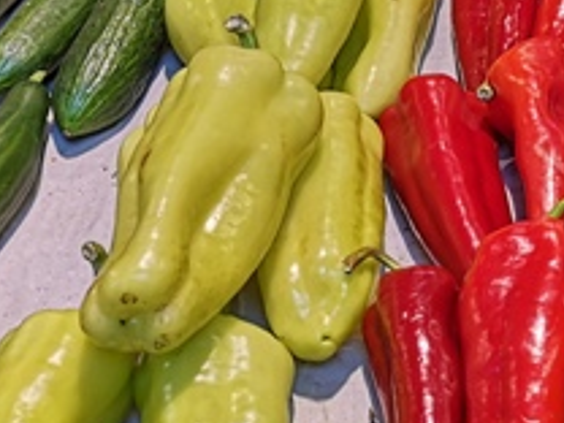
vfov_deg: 13.6
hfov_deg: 18.0
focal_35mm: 104
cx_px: 662
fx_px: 1694
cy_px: -157
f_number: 1.8
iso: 80
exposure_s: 1/100
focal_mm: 3.95
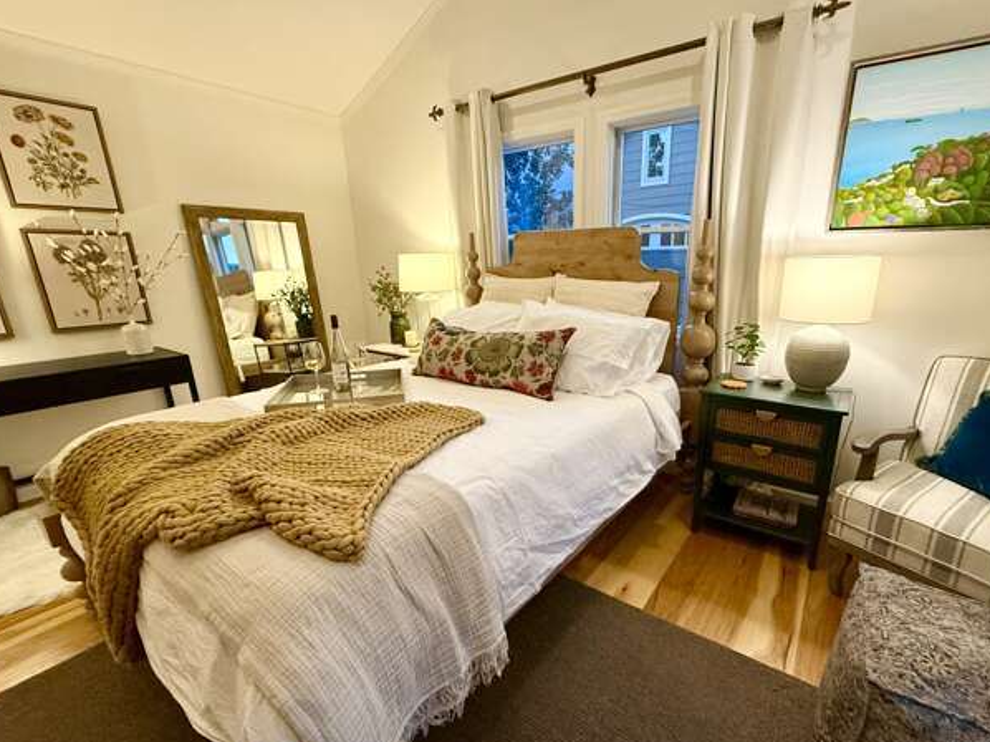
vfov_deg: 78.0
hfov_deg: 94.2
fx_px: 457
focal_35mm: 16
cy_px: 396
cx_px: 544
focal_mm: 2.22
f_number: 2.2
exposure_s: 1/120
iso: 500
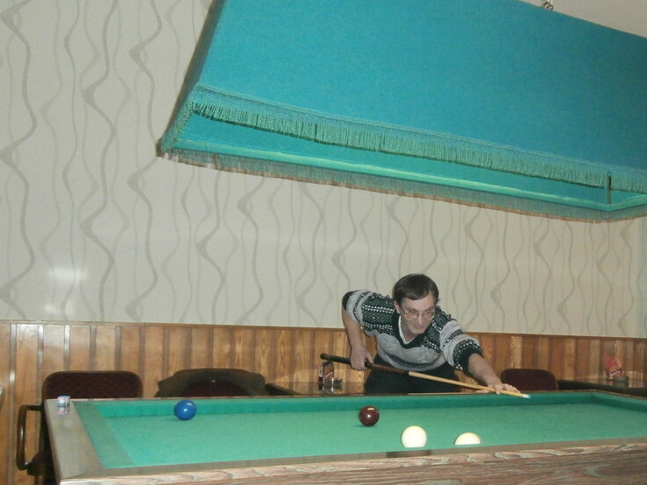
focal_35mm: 39
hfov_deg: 46.8
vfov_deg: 36.5
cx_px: 450
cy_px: 321
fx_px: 729
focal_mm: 4.2
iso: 400
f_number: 3
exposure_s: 1/30
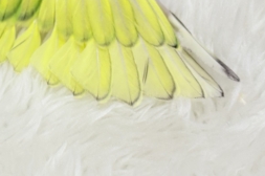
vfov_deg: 10.0
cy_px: 82
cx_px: 40
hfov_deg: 14.9
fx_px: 1007
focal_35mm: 137
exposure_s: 1/50
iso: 32
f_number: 1.6
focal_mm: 5.96
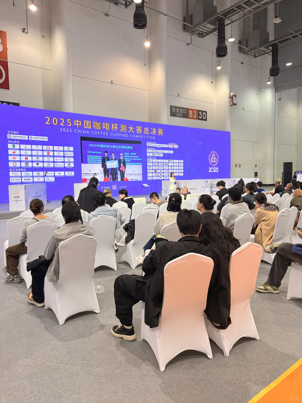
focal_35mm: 26
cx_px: 151
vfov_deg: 67.3
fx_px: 302
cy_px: 202
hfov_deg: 53.1
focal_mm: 5.96
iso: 125
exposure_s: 1/100
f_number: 1.6
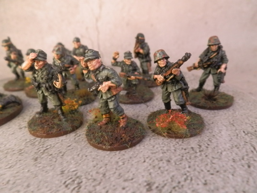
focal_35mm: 28
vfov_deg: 49.7
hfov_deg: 63.4
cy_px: 96
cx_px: 128
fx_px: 208
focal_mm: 5
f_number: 3.1
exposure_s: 1/80
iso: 400
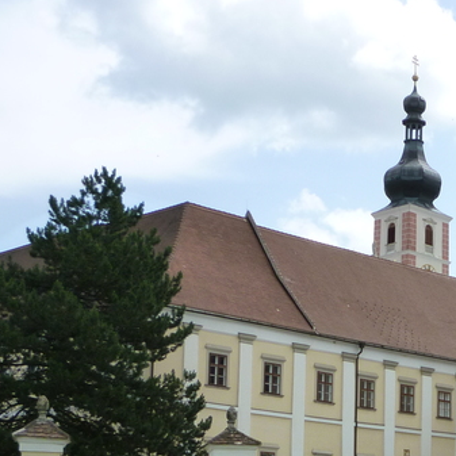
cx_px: 529
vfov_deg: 21.7
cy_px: 488
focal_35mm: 76
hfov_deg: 21.3
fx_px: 1133
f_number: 4
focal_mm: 5.2
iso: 125
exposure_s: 1/500
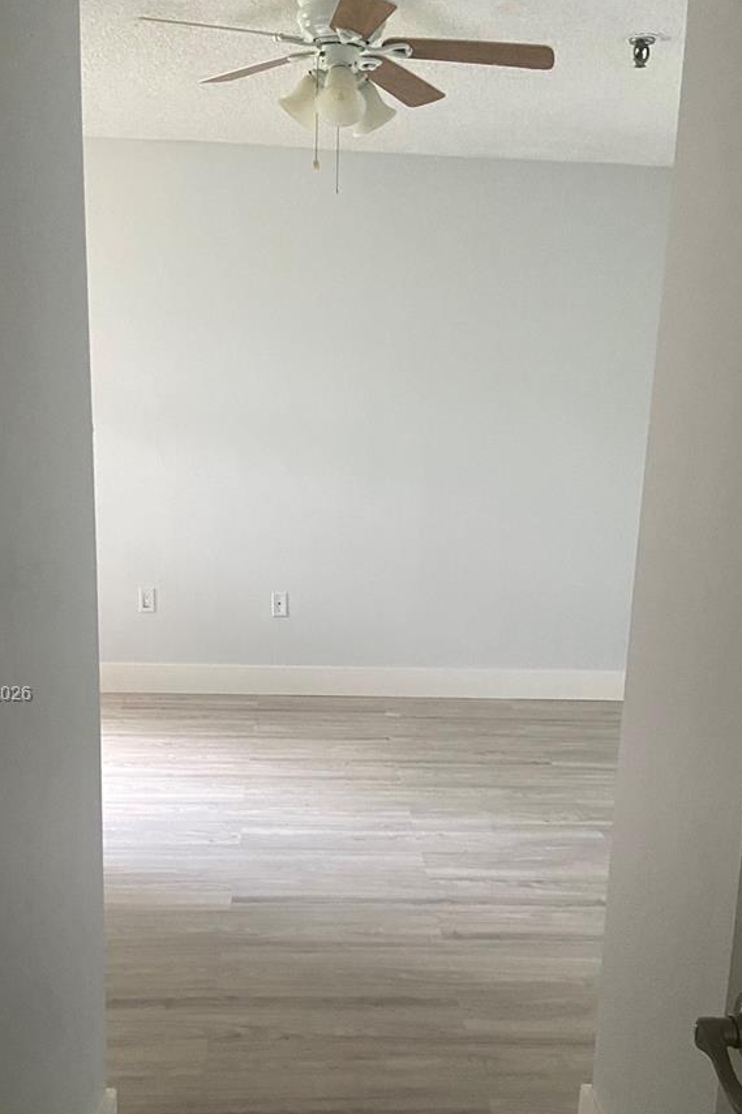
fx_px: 1175
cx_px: 377
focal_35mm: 38
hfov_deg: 35.0
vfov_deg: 50.2
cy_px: 695
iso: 400
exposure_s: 1/40
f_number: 1.8
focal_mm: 4.25
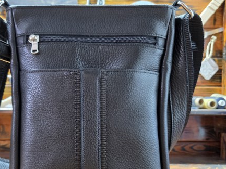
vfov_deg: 41.3
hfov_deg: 52.9
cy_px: 111
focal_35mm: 34
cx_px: 76
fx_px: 222
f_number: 1.7
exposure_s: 1/100
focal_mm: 6.3
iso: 500
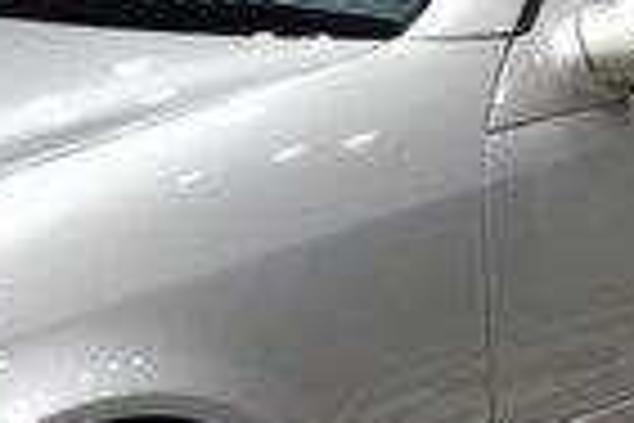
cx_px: 157
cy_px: 342
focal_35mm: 151
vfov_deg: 9.1
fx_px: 2659
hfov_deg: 13.5
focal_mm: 3.3
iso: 40
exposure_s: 1/33
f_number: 2.4
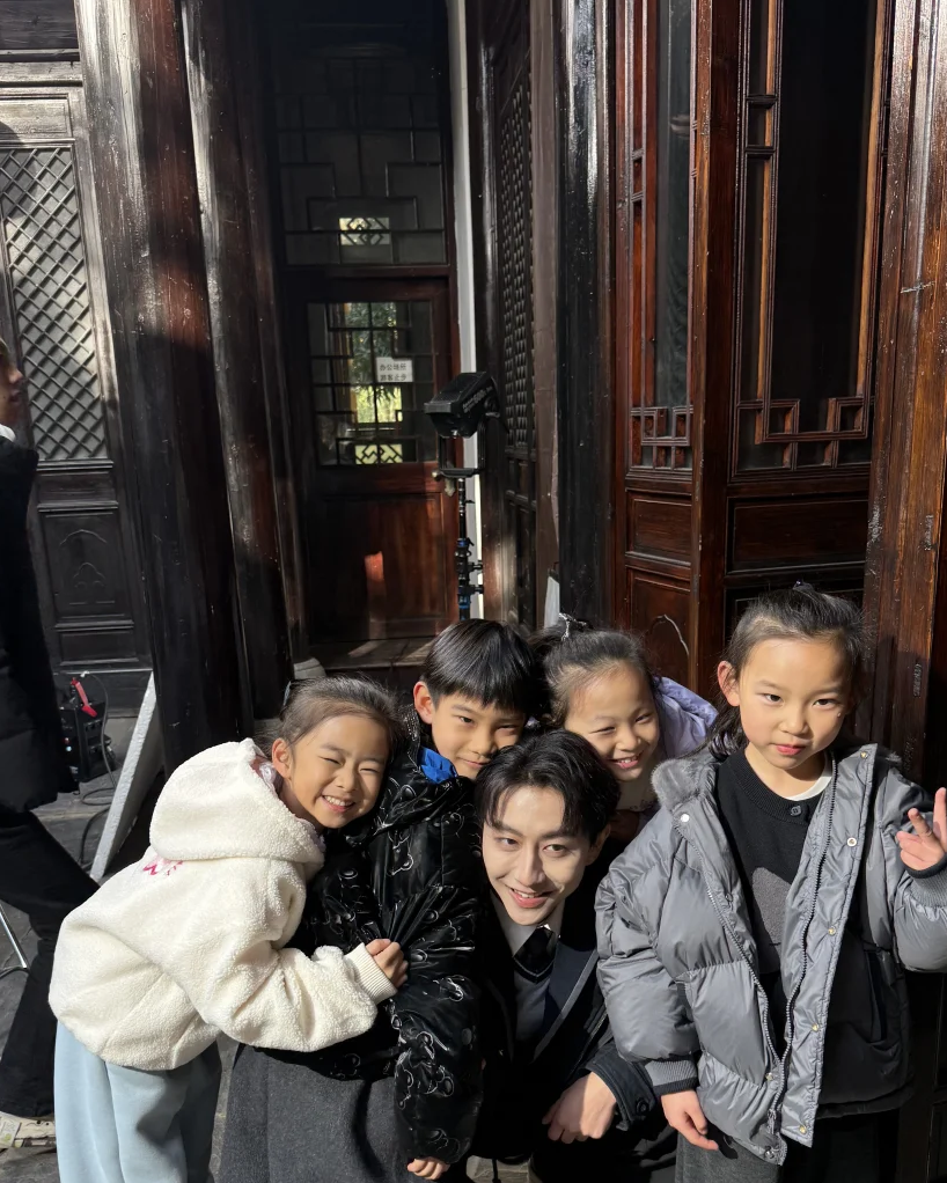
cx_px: 482
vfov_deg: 53.4
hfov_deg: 44.6
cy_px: 769
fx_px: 1156
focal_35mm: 33
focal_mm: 6.76
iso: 100
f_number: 1.78
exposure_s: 1/250
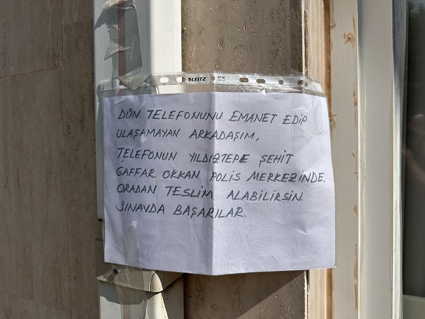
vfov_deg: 56.8
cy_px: 160
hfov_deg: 71.6
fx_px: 295
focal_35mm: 24
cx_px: 212
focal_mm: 6.86
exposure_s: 1/12048
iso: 80
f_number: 1.78
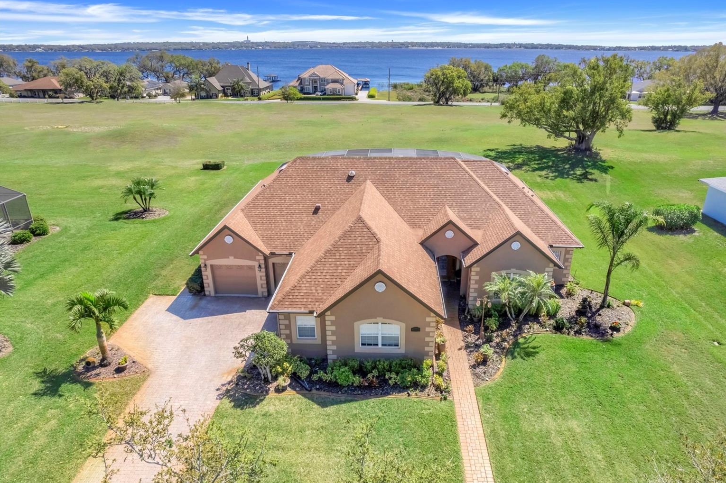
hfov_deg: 76.1
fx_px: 464
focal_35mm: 23
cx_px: 379
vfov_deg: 55.1
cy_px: 243
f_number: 2.8
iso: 120
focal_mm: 8.38
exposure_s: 1/400
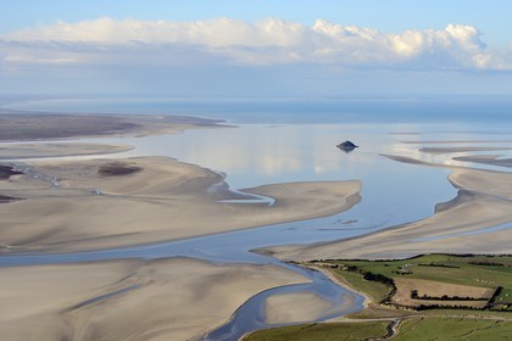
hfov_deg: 25.4
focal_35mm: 80
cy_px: 170
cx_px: 256
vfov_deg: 17.1
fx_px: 1138
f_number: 11
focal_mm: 80
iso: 400
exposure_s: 1/1000
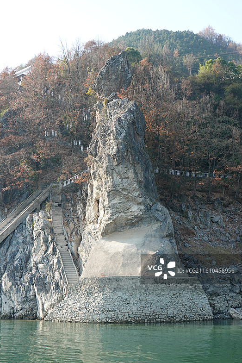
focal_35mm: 51
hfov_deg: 26.5
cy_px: 182
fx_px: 514
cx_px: 121
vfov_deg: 38.9
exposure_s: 1/200
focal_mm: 19.03
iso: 125
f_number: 4.5
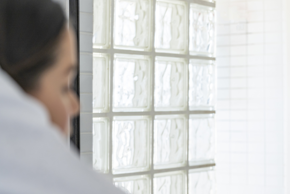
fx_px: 749
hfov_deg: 21.4
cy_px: 136
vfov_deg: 14.7
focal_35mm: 93
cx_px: 263
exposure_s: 1/125
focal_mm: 50
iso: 200
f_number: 2.8
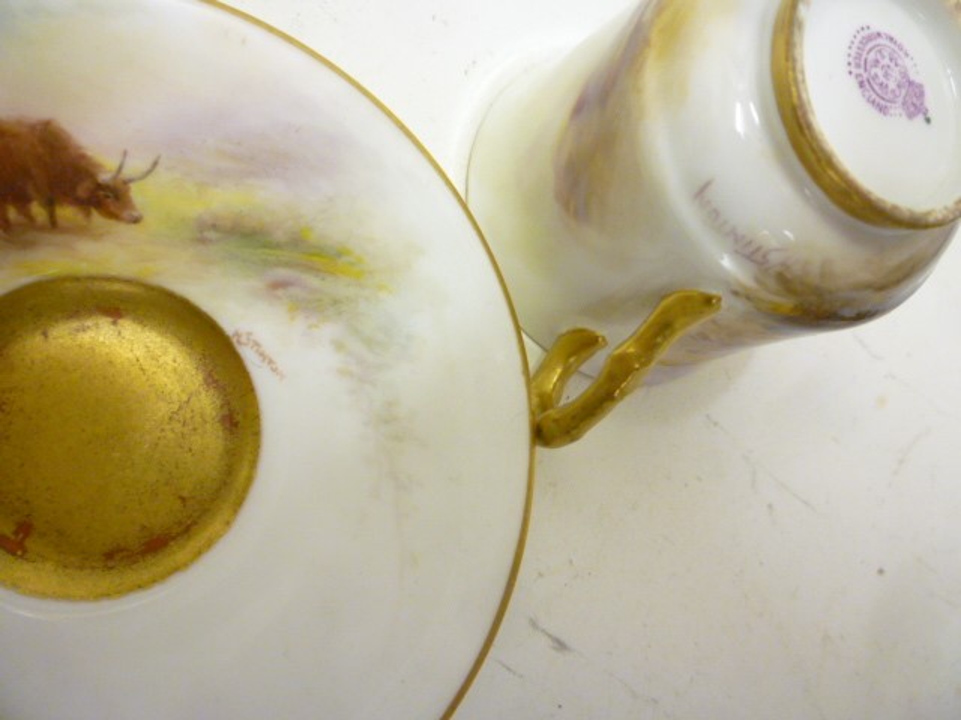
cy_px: 360
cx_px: 480
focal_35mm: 29
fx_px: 805
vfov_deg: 48.2
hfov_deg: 61.7
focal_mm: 5.2
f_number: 3.3
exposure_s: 1/25
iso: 400
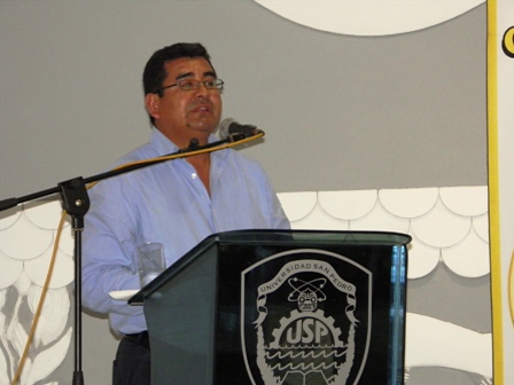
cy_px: 192
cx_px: 257
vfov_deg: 9.2
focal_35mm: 162
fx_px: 2405
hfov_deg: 12.2
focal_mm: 29.2
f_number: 4.1
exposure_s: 1/160
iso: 250
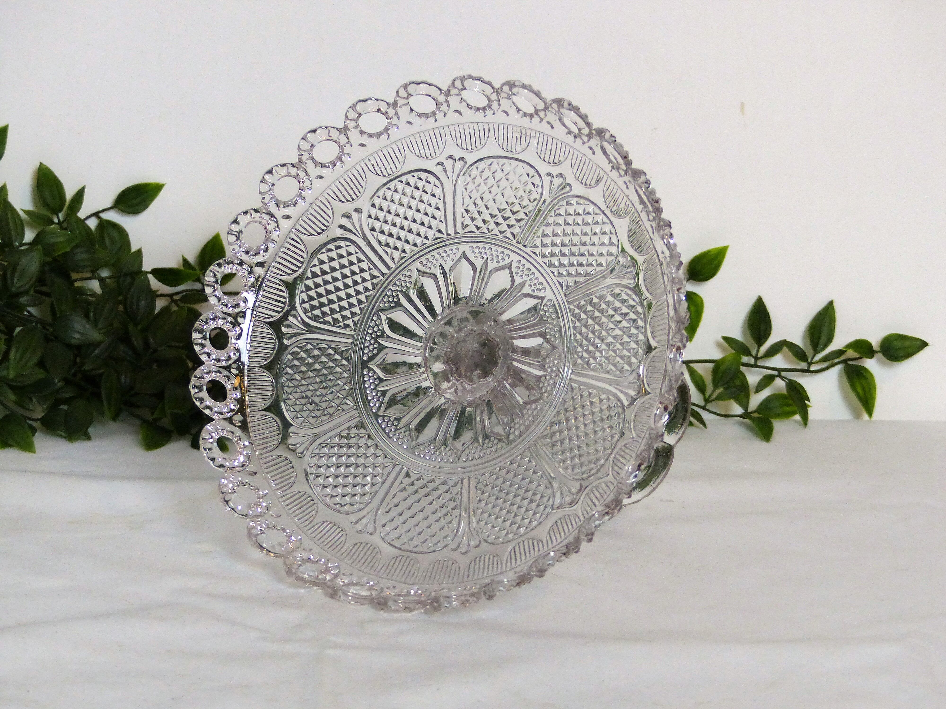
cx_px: 473
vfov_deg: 13.1
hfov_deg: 17.4
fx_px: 3088
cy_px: 354
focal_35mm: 113
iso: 400
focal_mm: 18.7
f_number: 2.8
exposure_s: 1/60
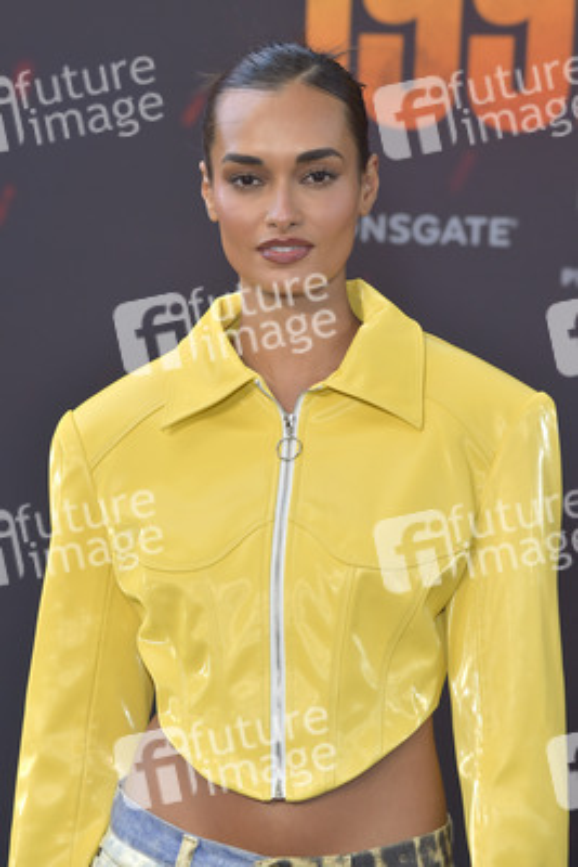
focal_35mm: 120
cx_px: 289
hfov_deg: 11.4
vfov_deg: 17.1
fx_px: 2887
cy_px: 434
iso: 640
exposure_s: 1/250
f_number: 6.3
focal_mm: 120
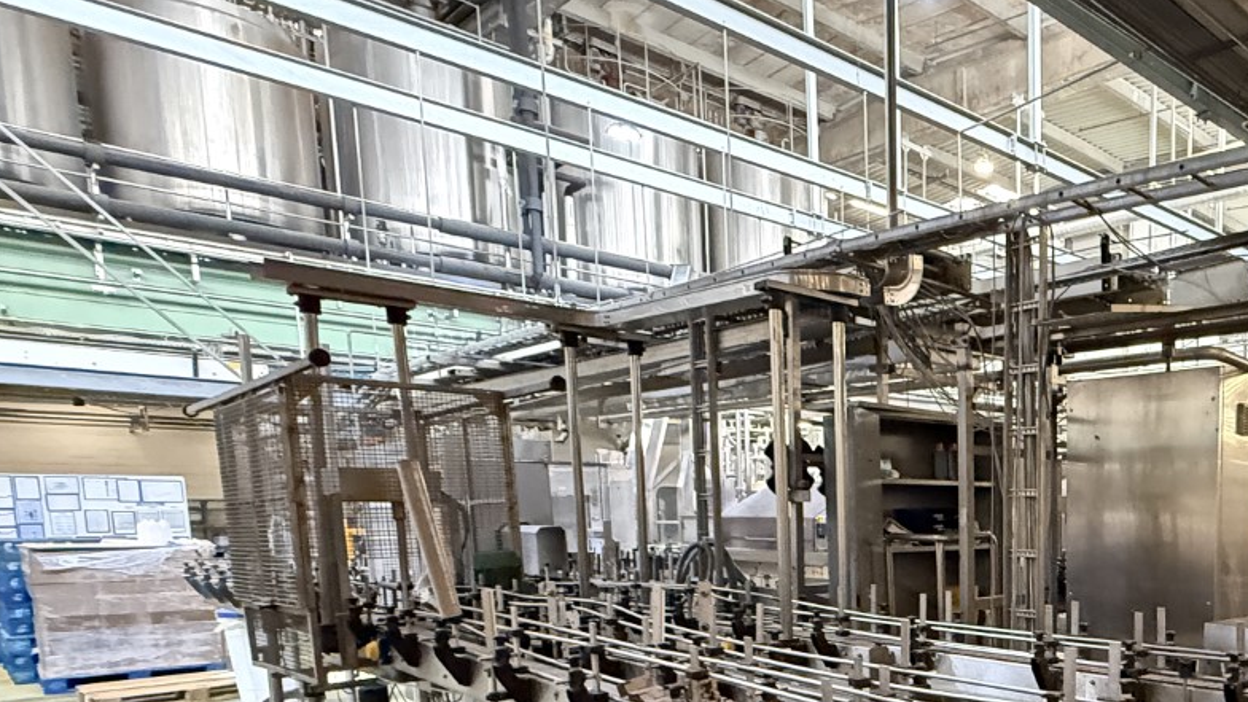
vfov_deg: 38.8
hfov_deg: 60.3
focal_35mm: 28
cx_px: 1062
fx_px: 927
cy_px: 621
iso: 1000
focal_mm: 2.22
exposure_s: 1/50
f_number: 2.2
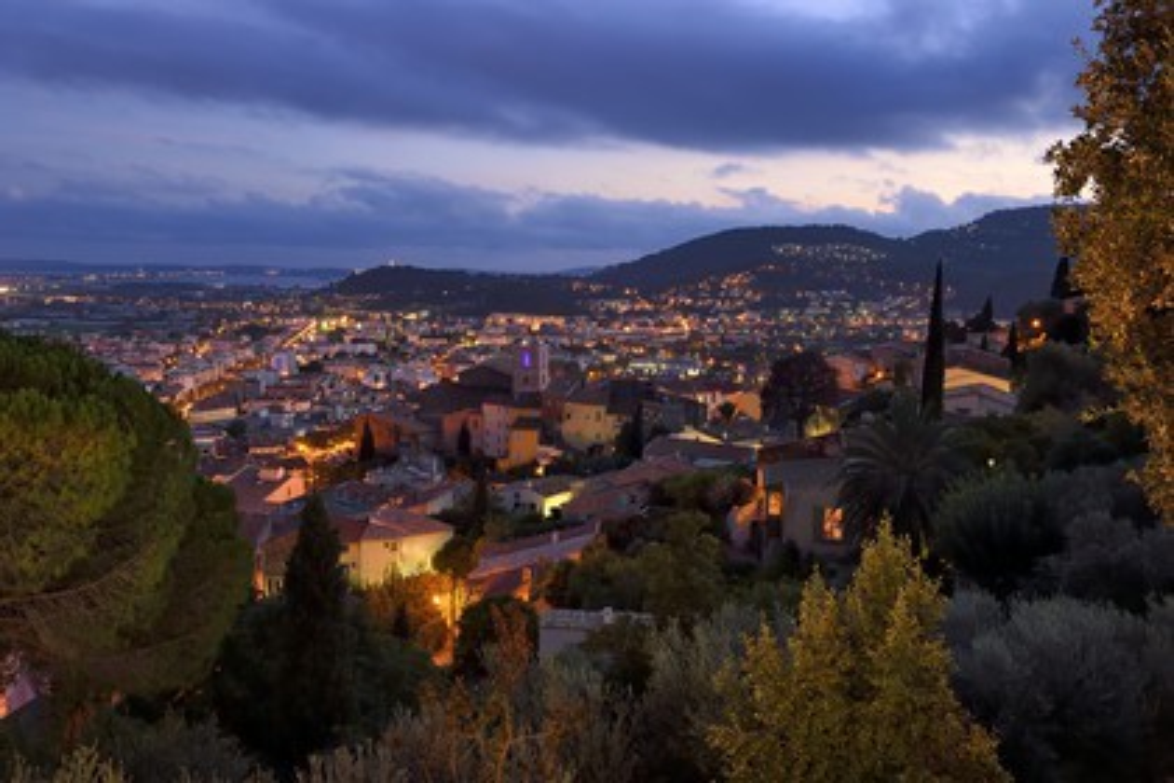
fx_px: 1141
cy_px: 392
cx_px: 587
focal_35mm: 35
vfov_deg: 37.9
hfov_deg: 54.4
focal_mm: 35
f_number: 5.6
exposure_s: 1/3.33
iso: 1600
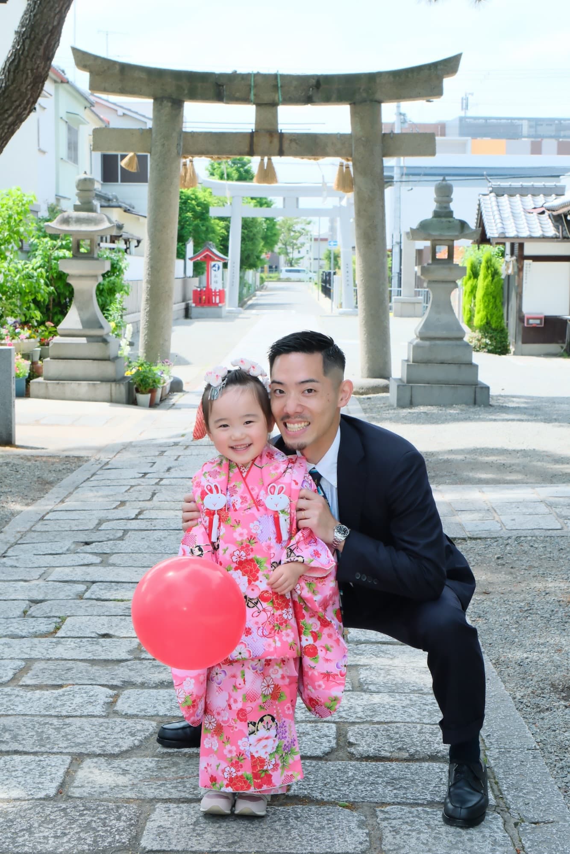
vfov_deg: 39.6
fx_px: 1187
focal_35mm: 50
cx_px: 285
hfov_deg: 27.0
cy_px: 427
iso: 800
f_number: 7.1
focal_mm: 33
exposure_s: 1/320
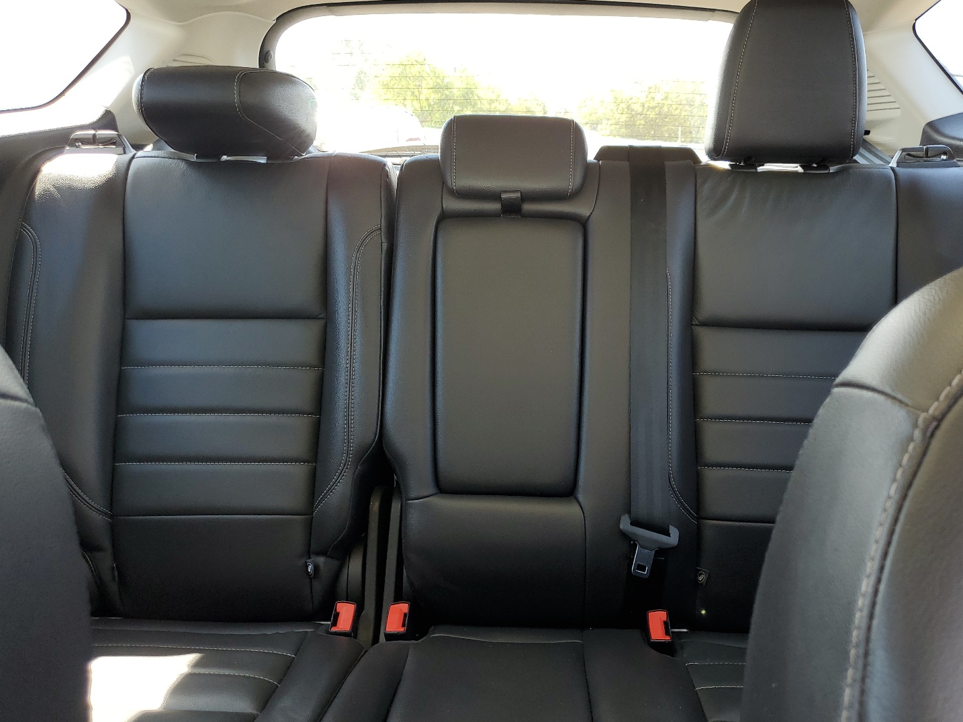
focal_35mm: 29
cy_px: 336
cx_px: 503
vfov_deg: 48.2
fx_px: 807
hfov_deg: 61.6
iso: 50
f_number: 1.5
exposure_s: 1/179
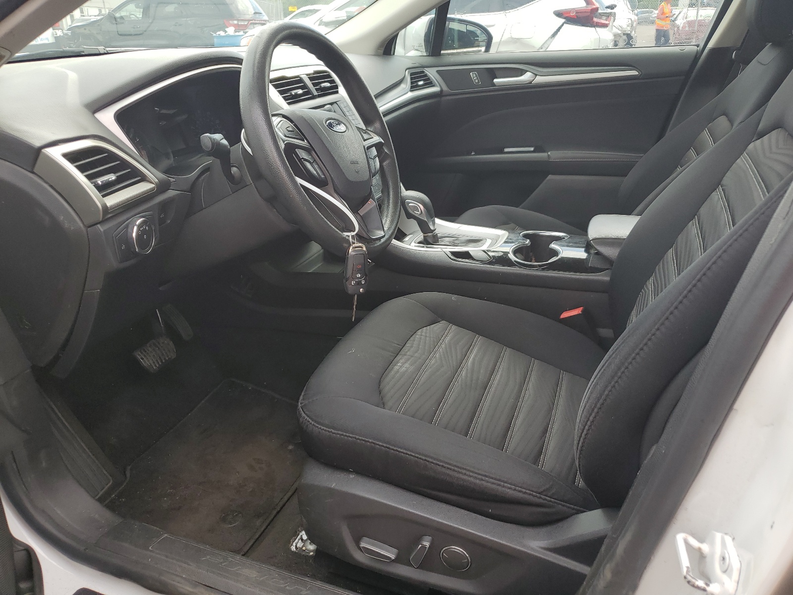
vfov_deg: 53.1
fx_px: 596
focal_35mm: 26
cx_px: 396
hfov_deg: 67.3
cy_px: 298
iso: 50
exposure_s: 1/323
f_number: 1.5
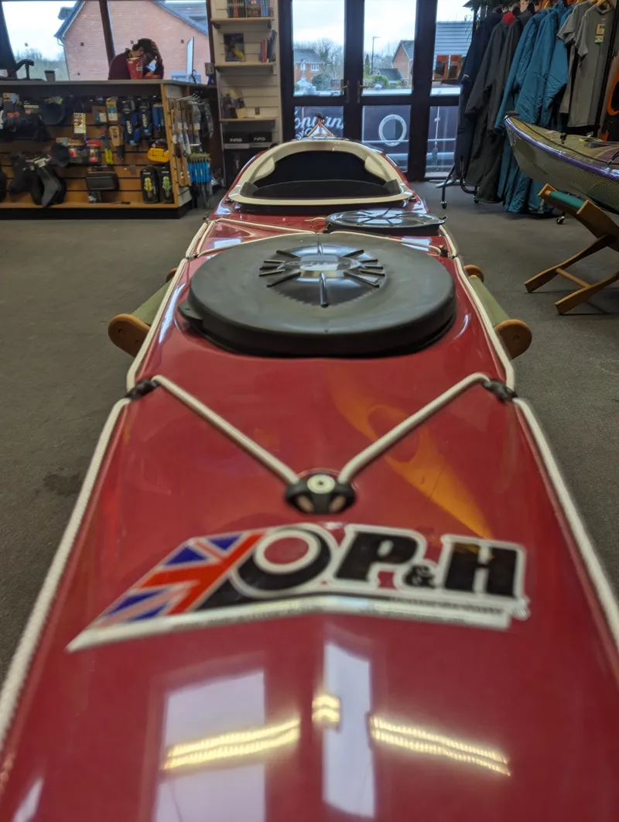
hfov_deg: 57.0
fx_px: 571
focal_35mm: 24
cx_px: 310
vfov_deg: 71.5
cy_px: 411
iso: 33
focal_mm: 6.81
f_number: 1.85
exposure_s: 1/50
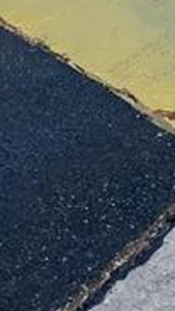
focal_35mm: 186
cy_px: -467
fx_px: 1534
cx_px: 287
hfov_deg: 6.4
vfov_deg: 10.0
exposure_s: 1/1054
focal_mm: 4.25
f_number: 1.8
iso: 25
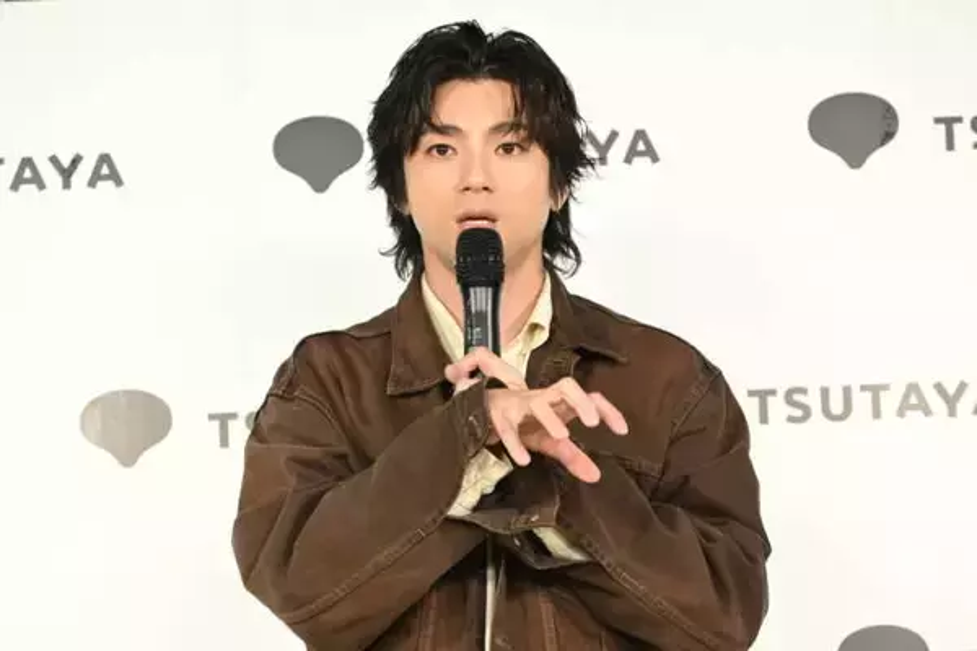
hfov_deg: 12.5
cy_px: 326
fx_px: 4478
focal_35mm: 165
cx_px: 488
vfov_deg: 8.3
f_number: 8
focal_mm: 165
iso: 8000
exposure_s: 1/320
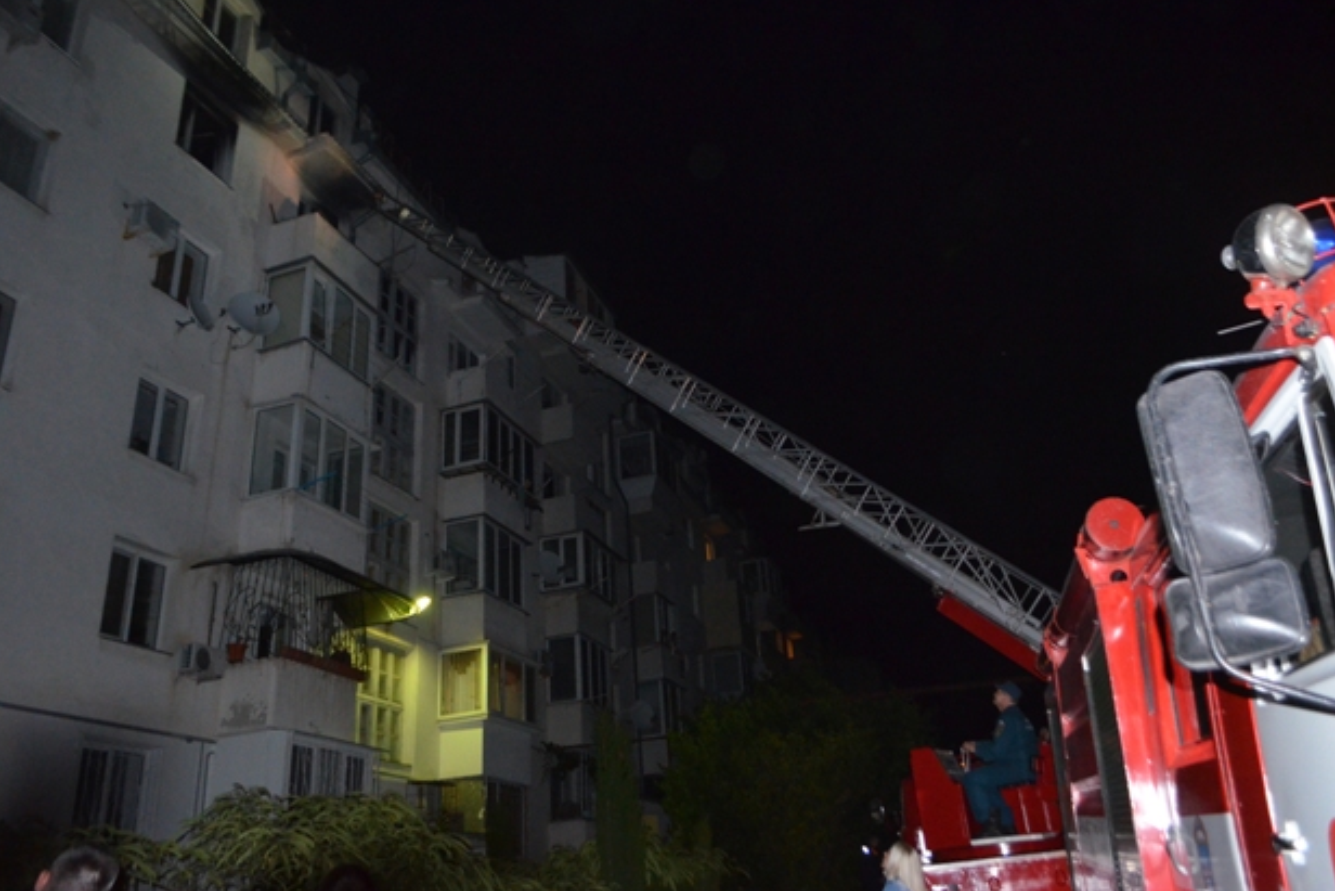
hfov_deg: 65.5
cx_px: 668
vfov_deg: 46.4
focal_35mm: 28
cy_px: 438
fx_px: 1039
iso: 3200
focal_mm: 18
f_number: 3.5
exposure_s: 1/60
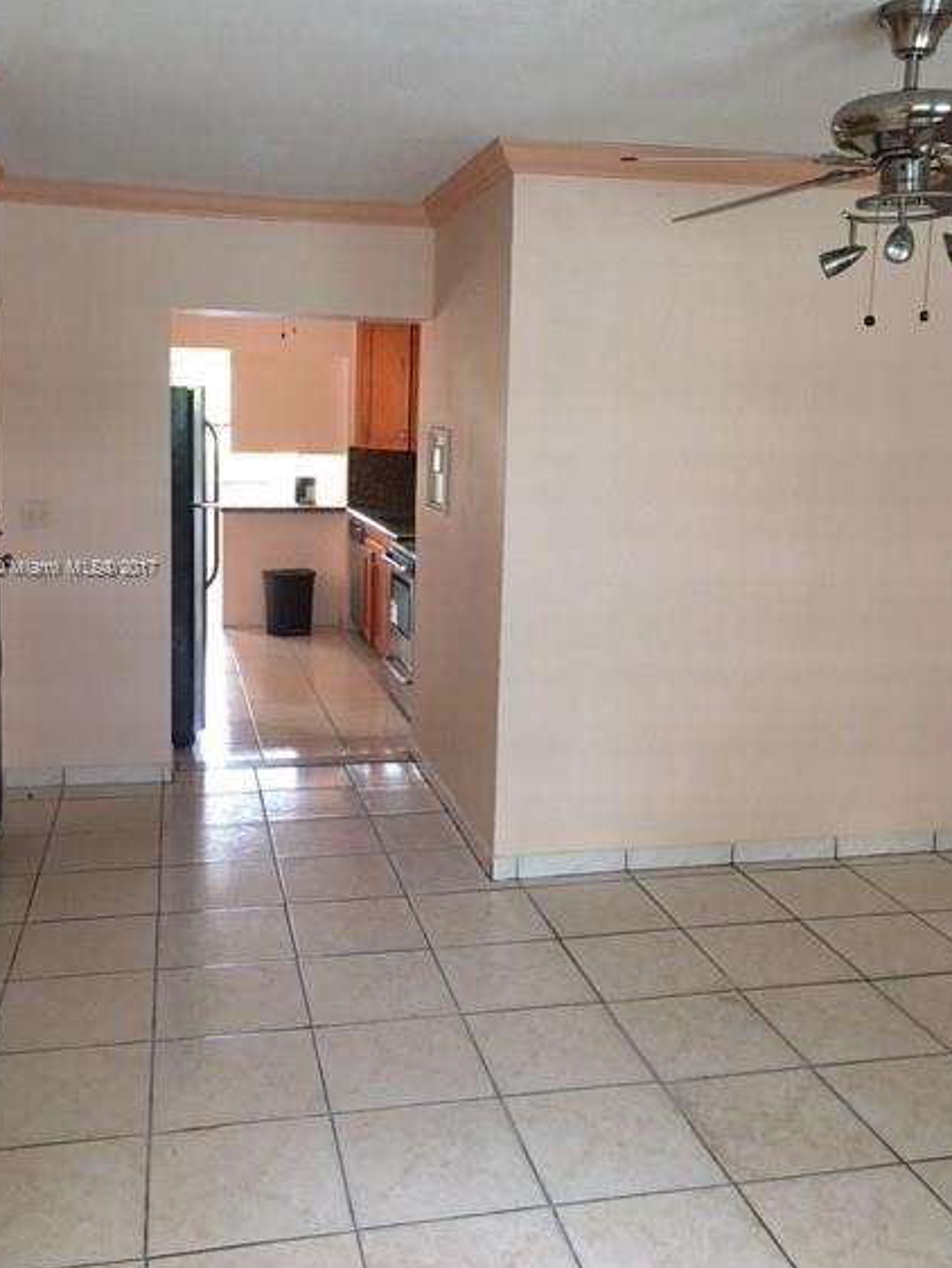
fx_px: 1209
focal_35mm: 33
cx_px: 440
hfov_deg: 42.9
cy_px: 569
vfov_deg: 55.2
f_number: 2.2
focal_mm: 4.15
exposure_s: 1/15
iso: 64
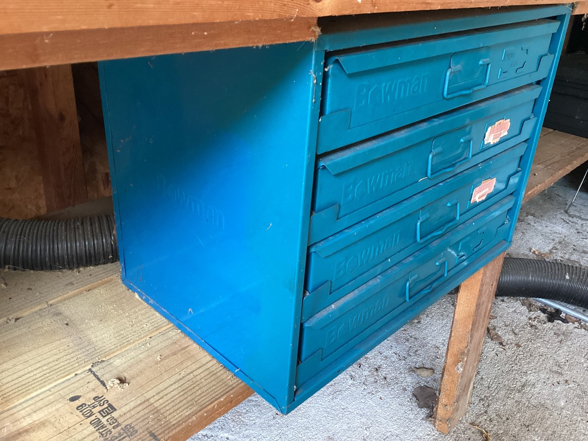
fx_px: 527
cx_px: 294
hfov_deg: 58.3
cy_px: 220
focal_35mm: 31
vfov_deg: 45.4
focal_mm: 3.3
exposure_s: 1/60
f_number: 2.4
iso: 250
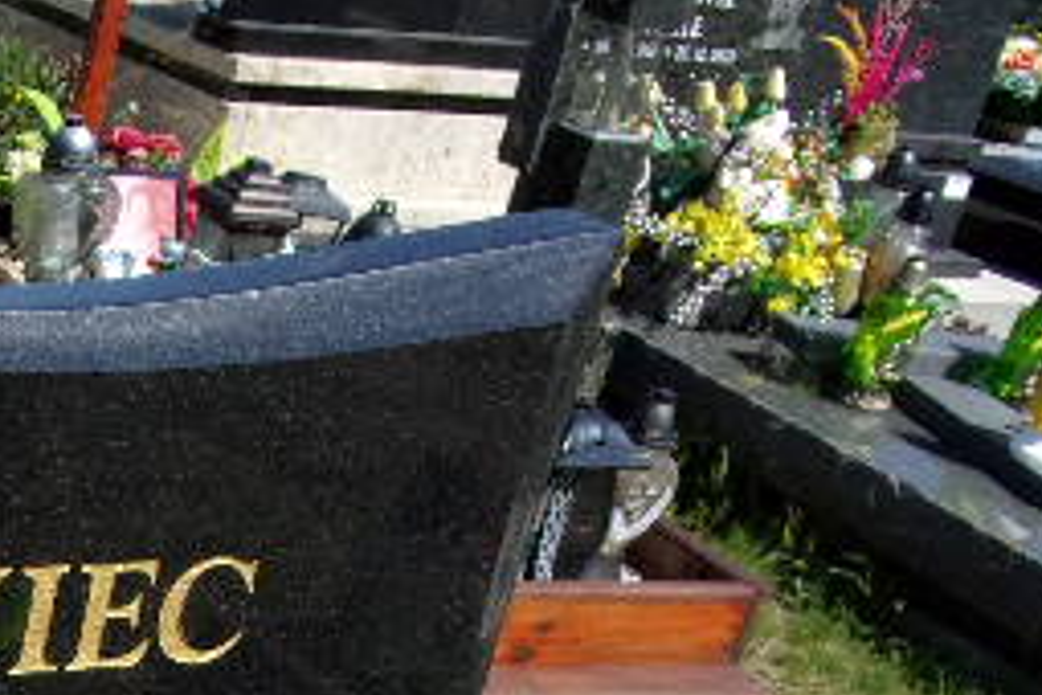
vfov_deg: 17.4
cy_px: 932
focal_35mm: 73
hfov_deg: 24.8
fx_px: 2113
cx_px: -237
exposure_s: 1/220
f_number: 10.8
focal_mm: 5.1
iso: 200
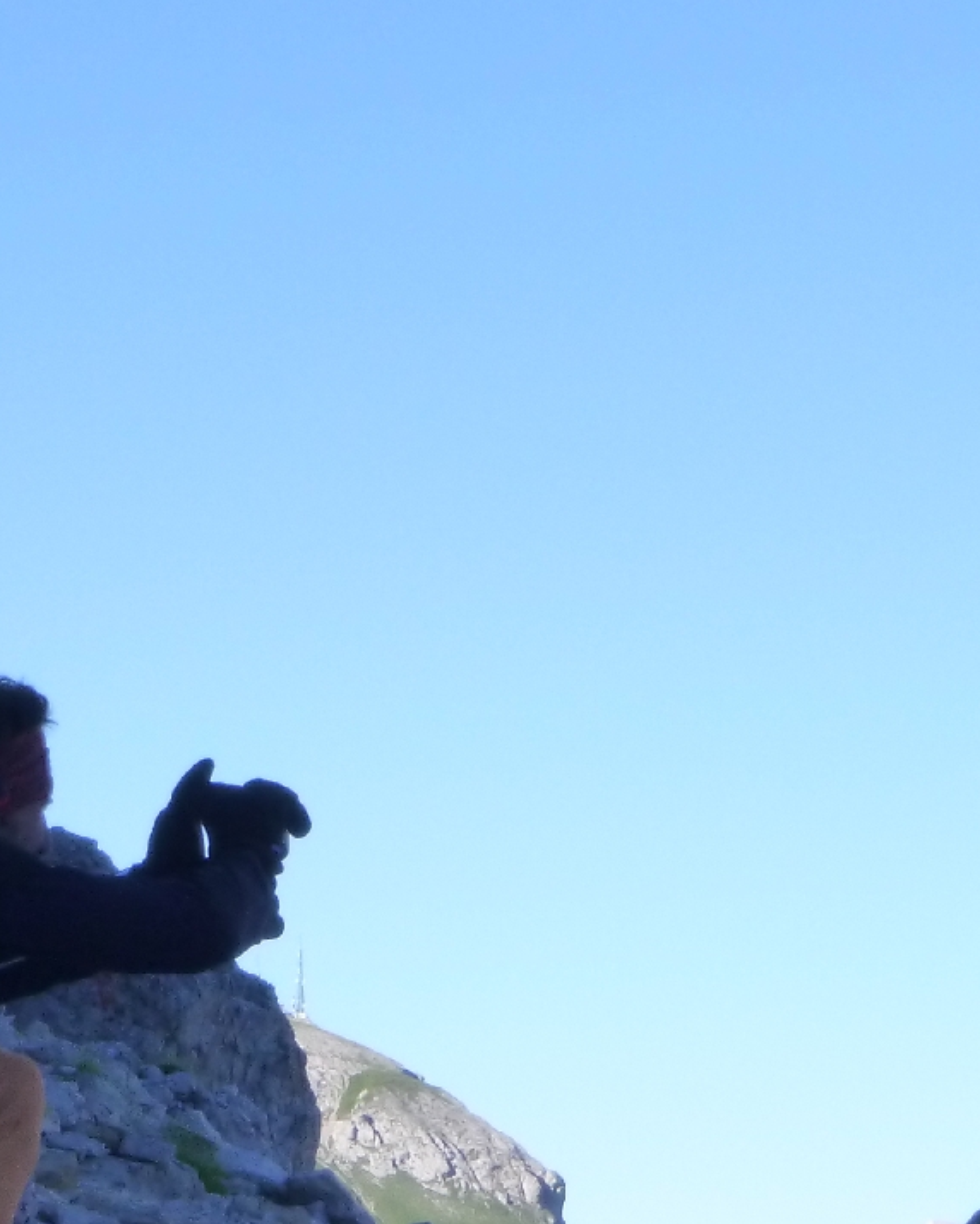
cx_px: 362
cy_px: 867
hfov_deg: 8.0
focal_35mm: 194
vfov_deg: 9.9
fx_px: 7028
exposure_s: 1/250
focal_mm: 12.8
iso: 160
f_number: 5.5
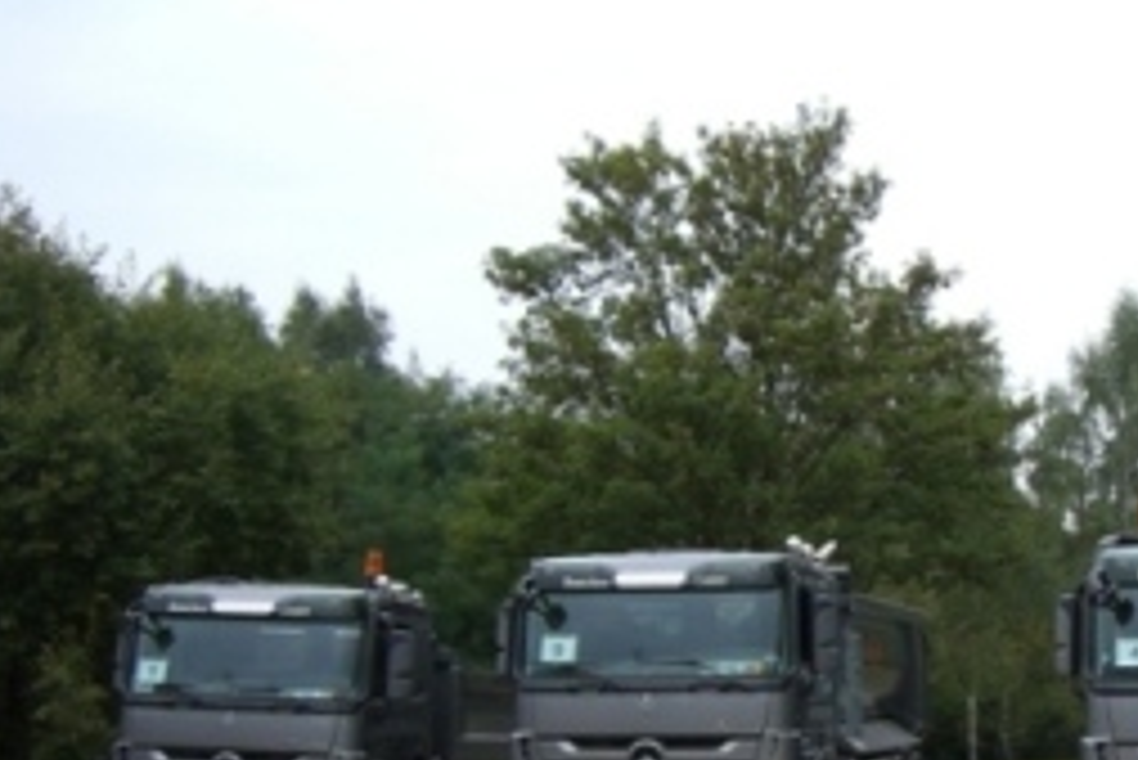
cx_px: 1023
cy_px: 558
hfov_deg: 27.1
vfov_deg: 18.8
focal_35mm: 72
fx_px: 2277
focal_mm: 6.2
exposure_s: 1/160
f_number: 4.3
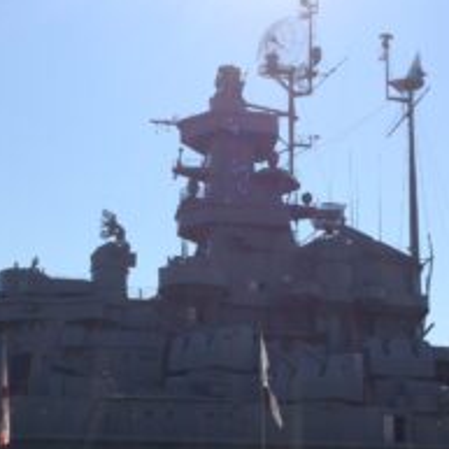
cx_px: 233
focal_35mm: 53
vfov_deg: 31.6
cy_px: 335
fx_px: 778
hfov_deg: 32.2
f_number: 2.2
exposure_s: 1/4566
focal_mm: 4.15
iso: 32
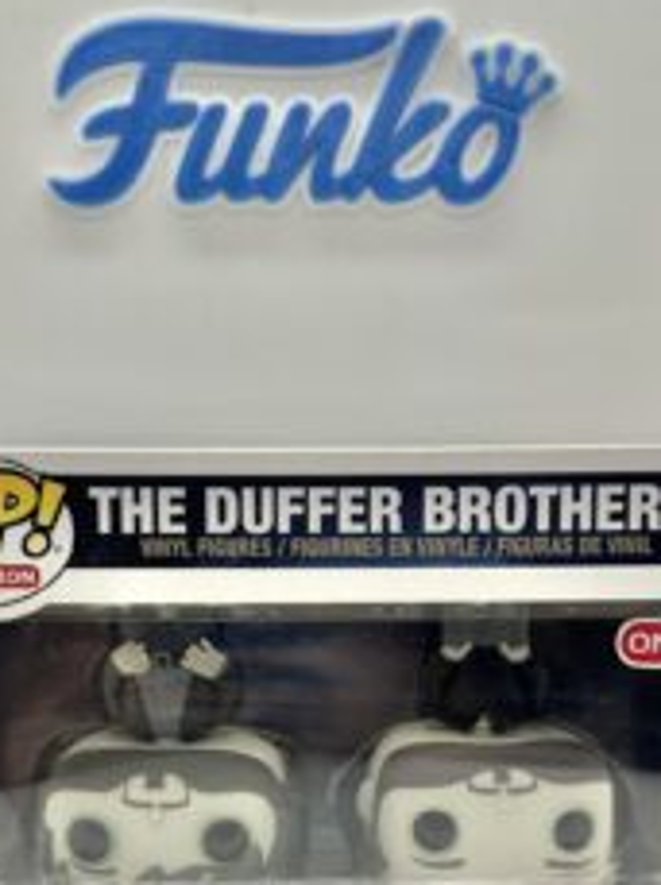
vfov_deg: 43.4
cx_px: 313
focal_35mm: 42
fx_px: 1072
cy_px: 669
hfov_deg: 34.3
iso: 64
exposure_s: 1/216
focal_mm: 6.86
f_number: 1.78
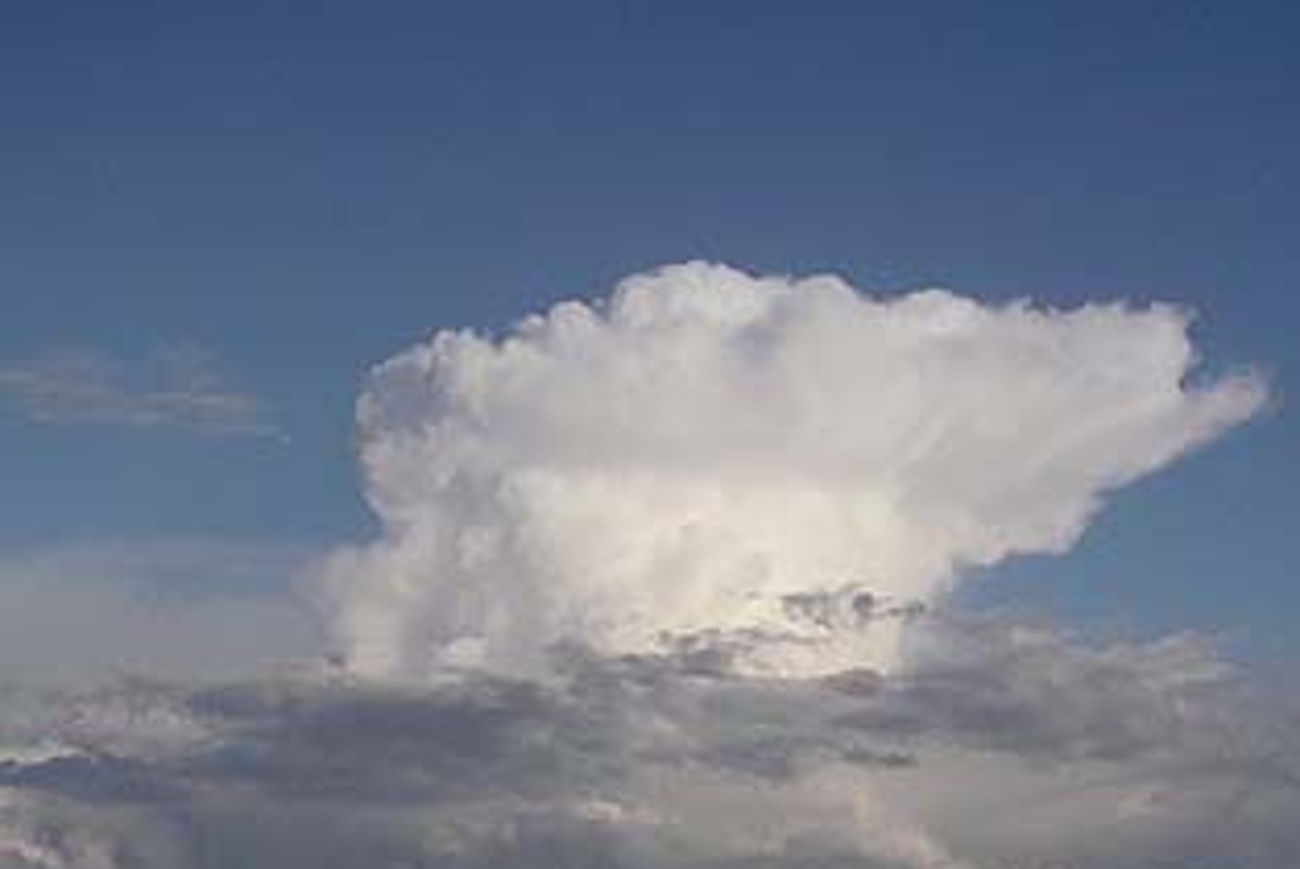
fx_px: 2422
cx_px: 754
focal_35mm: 67
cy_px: 1032
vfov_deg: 19.2
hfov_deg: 30.0
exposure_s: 1/380
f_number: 6.6
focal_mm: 6
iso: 50
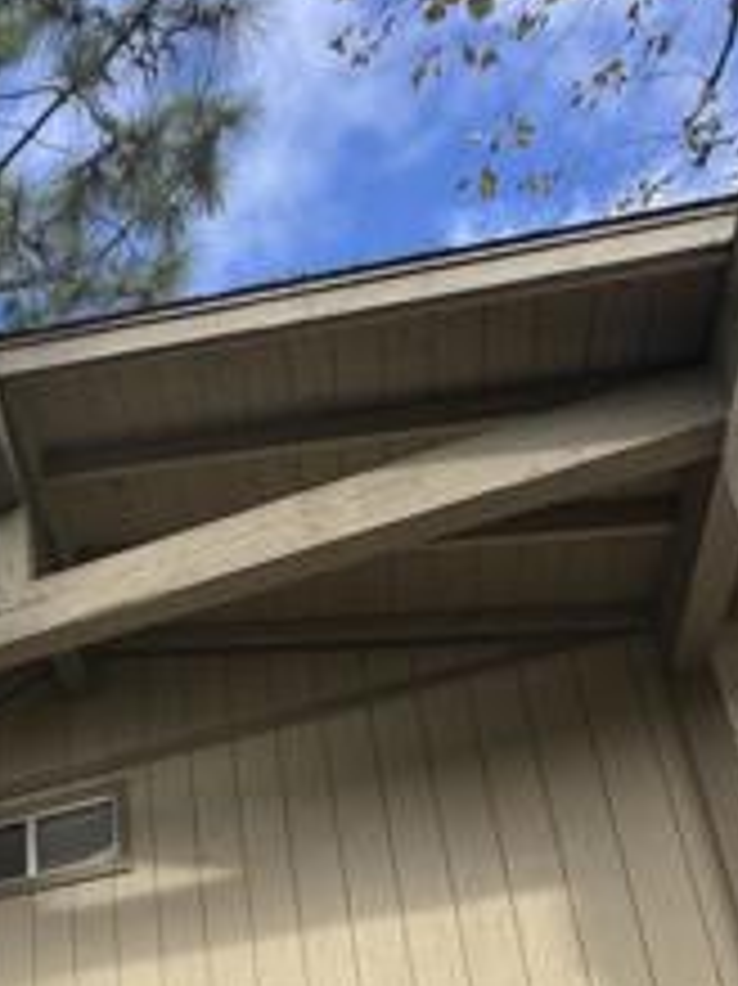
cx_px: -166
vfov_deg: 36.4
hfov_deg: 29.7
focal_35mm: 41
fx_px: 1167
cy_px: 1157
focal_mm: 2.22
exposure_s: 1/591
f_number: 2.2
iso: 40
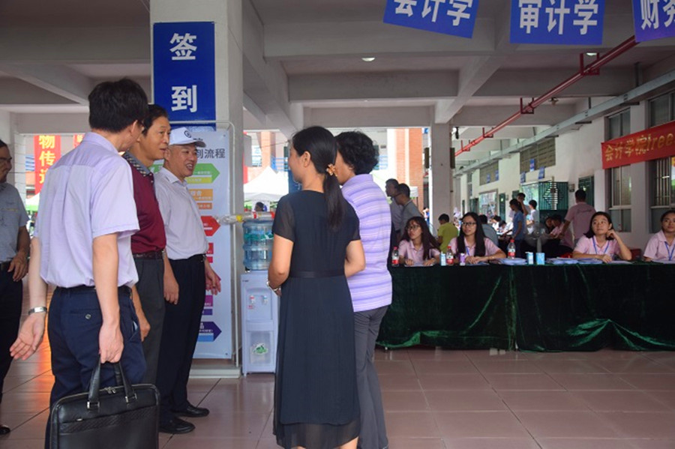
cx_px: 338
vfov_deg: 36.8
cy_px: 224
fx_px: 675
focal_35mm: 36
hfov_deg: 53.2
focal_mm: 24
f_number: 4.5
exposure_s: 1/100
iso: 400
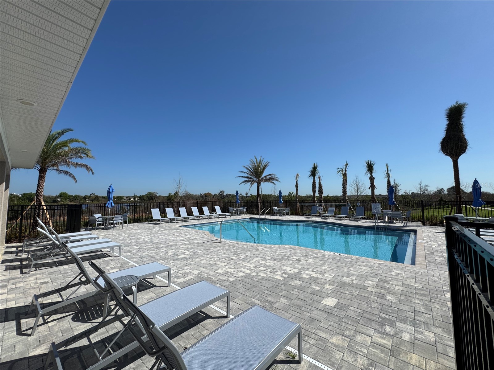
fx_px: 200
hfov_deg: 102.1
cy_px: 185
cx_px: 247
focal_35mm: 14
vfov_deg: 85.7
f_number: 2.2
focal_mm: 2.22
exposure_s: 1/3390
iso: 50
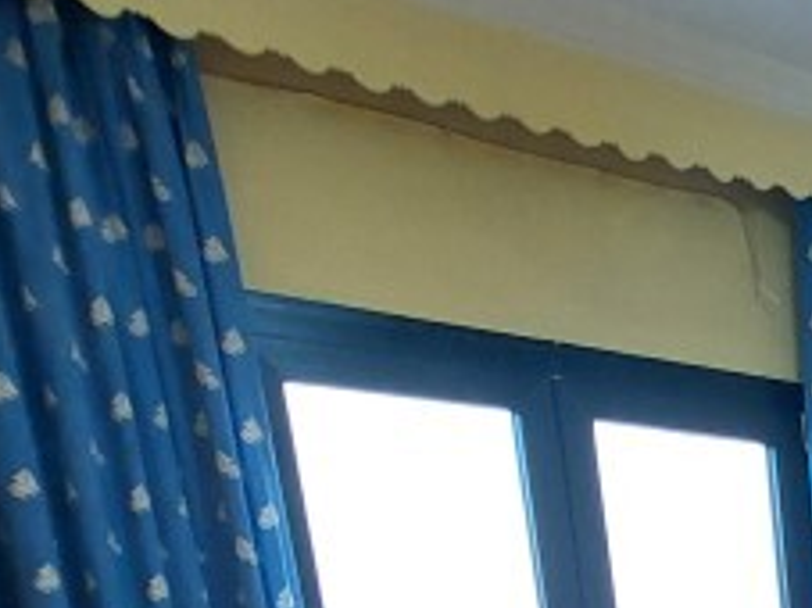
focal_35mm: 55
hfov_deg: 23.4
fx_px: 1289
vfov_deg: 18.7
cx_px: 1366
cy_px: 1170
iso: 125
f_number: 2.2
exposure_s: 1/50
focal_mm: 1.74
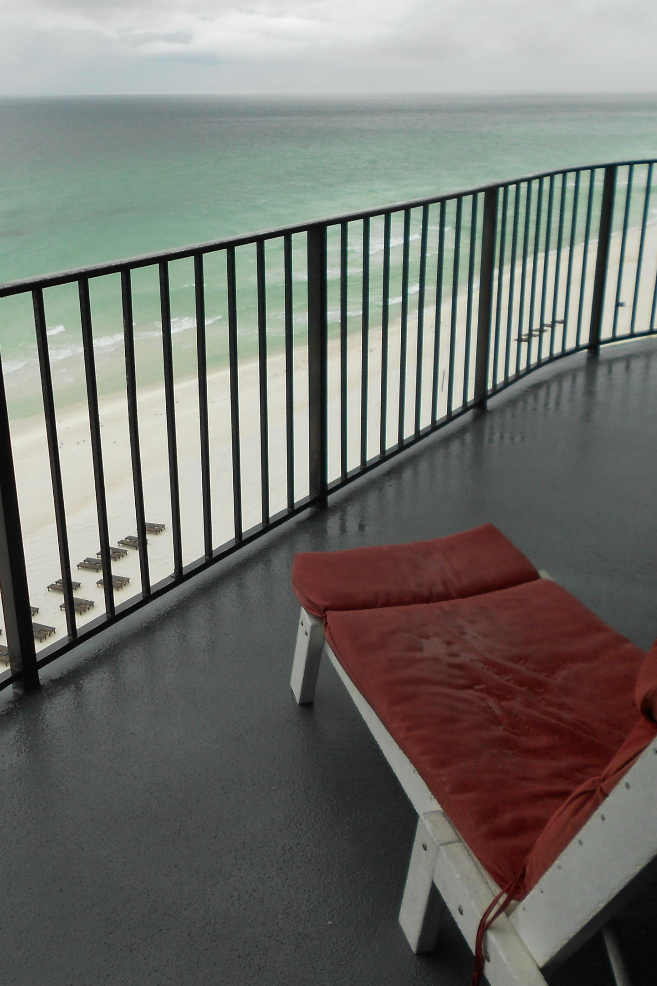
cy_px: 502
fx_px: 1013
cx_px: 279
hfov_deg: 35.9
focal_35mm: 37
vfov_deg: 51.9
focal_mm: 4.6
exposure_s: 1/400
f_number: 3.2
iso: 80
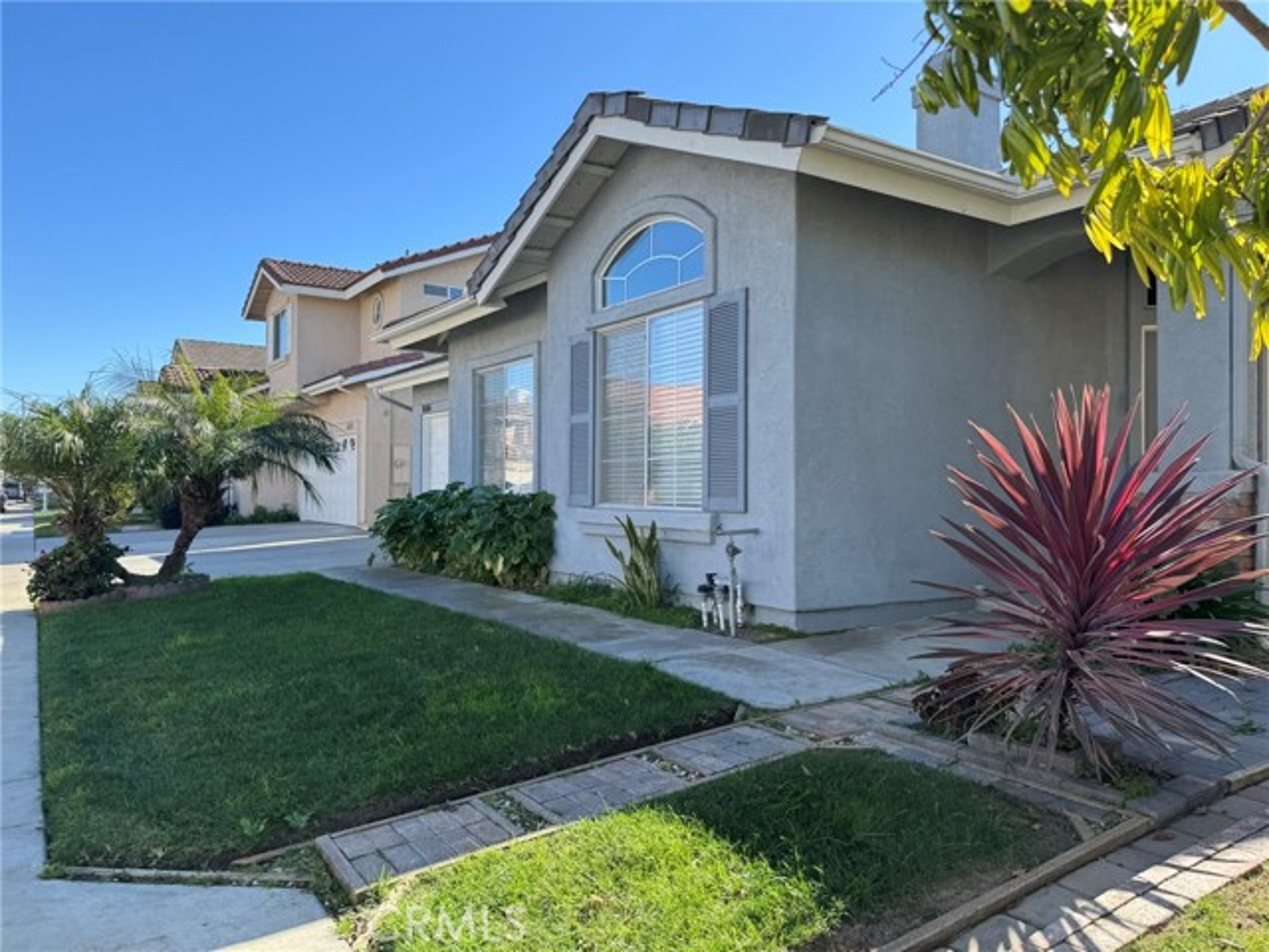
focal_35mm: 24
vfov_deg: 56.8
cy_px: 476
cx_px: 634
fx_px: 880
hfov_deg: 71.6
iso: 80
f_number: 1.78
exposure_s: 1/1366
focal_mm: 6.76
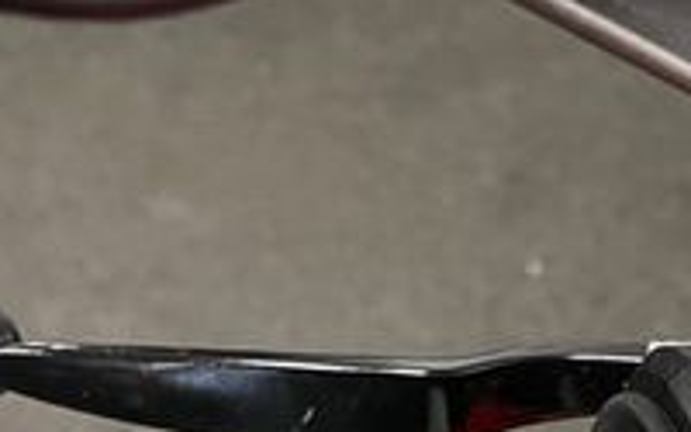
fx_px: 1657
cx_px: 580
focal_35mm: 88
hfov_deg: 23.1
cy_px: 660
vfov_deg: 13.9
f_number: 1.6
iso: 400
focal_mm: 5.1
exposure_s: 1/50
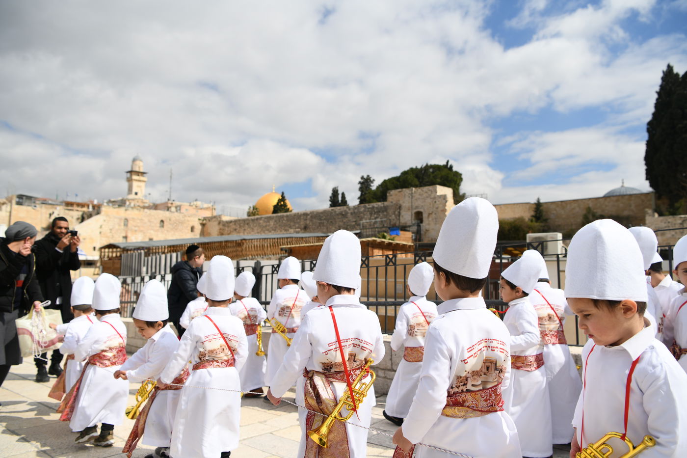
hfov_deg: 73.8
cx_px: 344
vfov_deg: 53.1
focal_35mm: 24
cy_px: 229
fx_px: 458
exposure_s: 1/4000
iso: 200
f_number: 4
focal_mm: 24
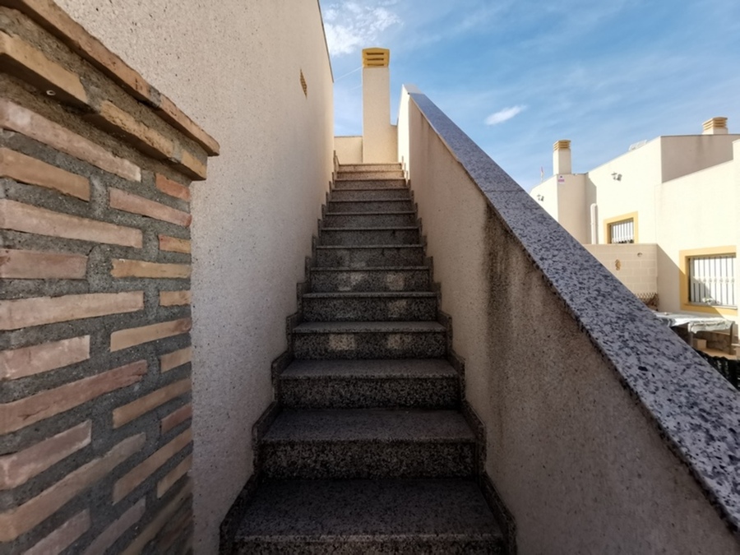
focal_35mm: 16
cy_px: 278
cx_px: 370
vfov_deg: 78.1
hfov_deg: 94.5
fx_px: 342
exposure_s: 1/905
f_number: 2.2
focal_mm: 2.35
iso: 50
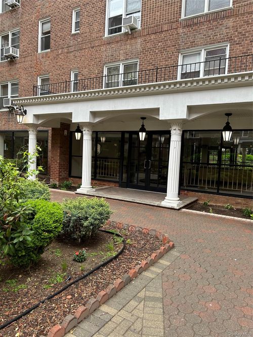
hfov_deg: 53.0
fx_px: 253
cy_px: 168
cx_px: 126
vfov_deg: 67.3
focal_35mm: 26
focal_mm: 5.7
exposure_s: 1/165
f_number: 1.5
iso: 40
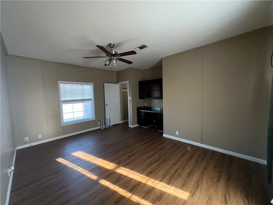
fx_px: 110
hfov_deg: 102.1
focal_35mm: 14
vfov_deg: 85.7
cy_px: 102
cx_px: 136
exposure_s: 1/122
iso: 40
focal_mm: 2.22
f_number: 2.2
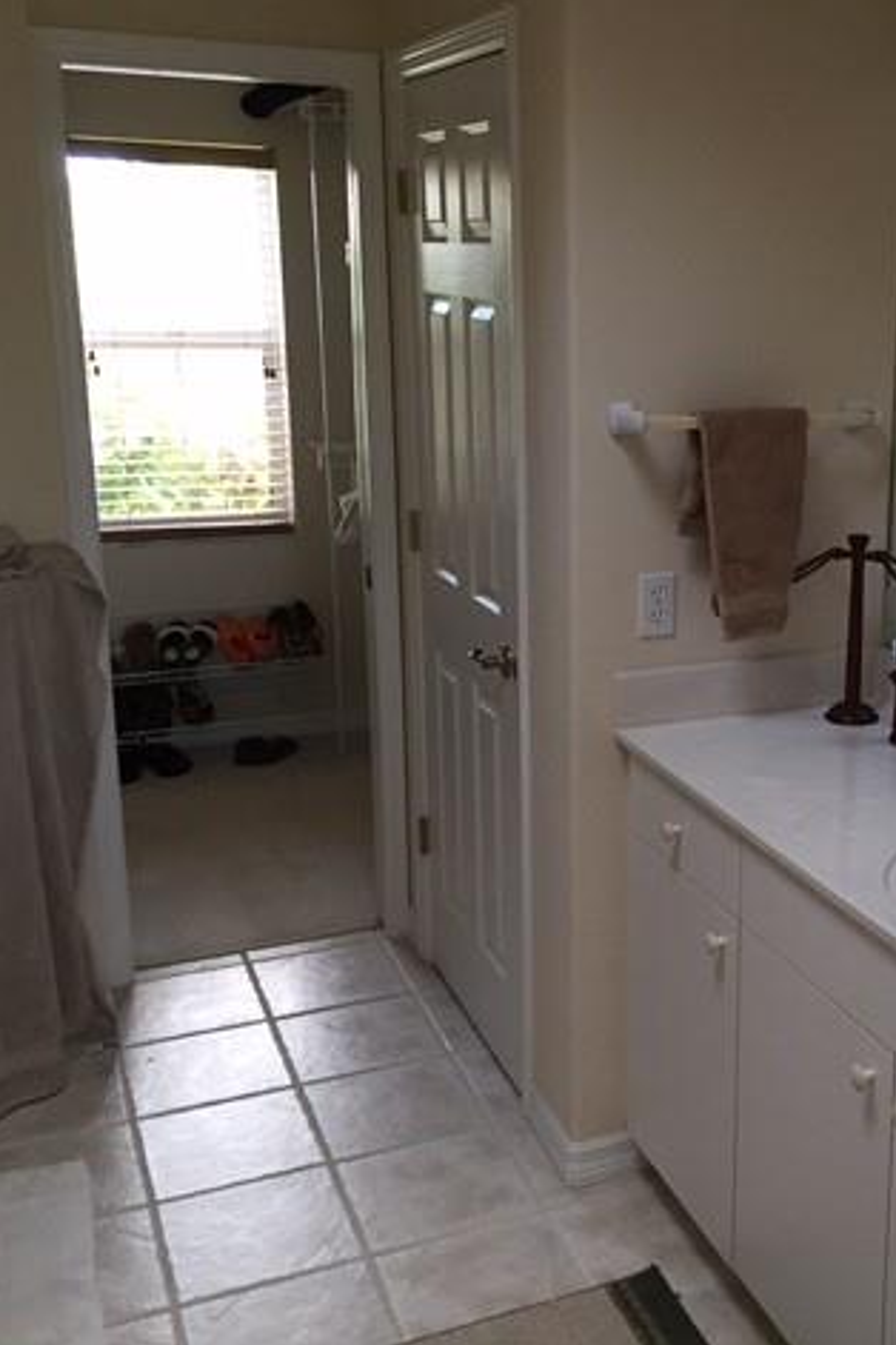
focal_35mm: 41
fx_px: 1531
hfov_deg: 31.5
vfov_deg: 47.4
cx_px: 765
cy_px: 663
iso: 100
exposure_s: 1/30
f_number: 2.2
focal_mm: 4.15
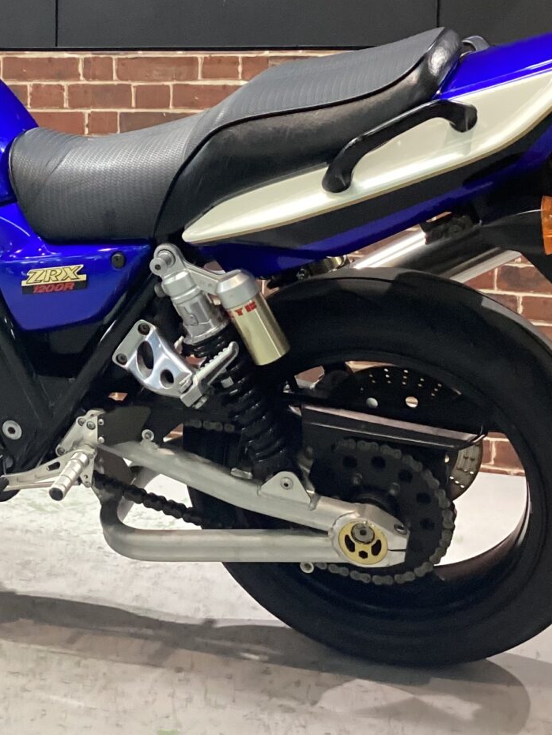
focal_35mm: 64
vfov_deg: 30.0
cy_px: 232
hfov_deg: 22.6
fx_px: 1360
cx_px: 103
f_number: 2.4
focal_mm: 3.3
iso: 320
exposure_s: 1/60
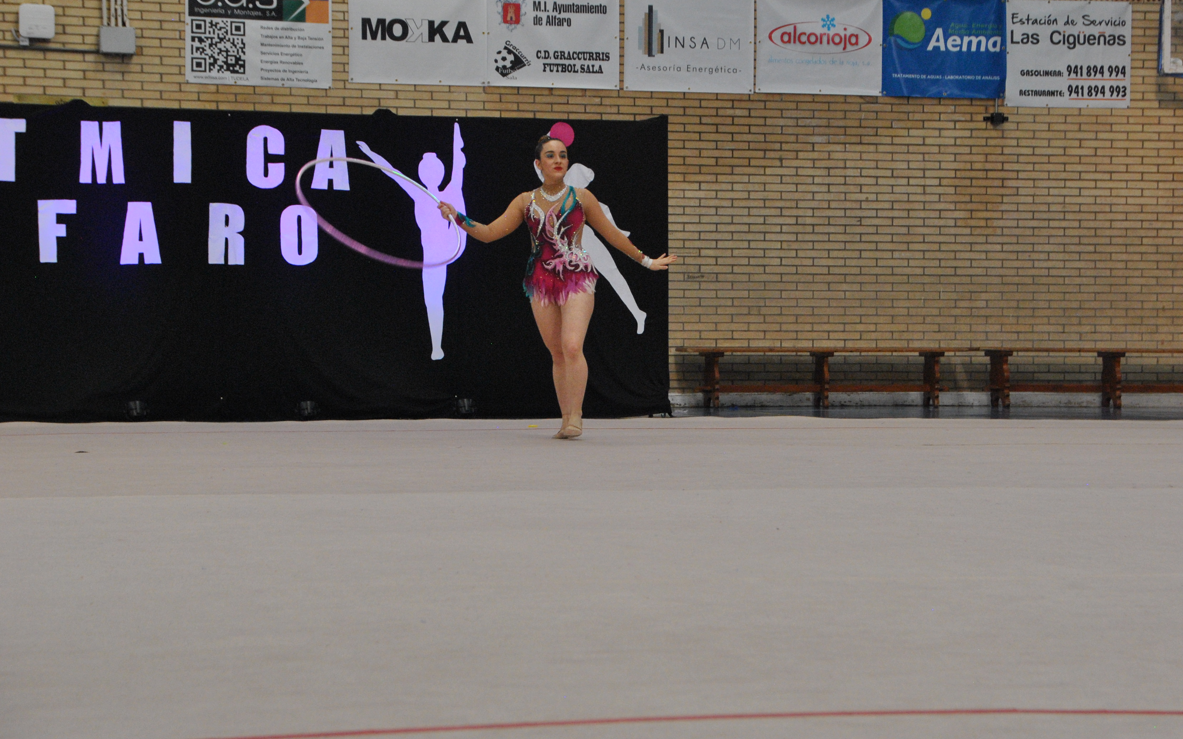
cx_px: 658
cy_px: 287
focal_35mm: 99
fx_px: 3179
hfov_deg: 21.1
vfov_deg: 13.3
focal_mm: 55
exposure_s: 1/160
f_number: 6.3
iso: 800
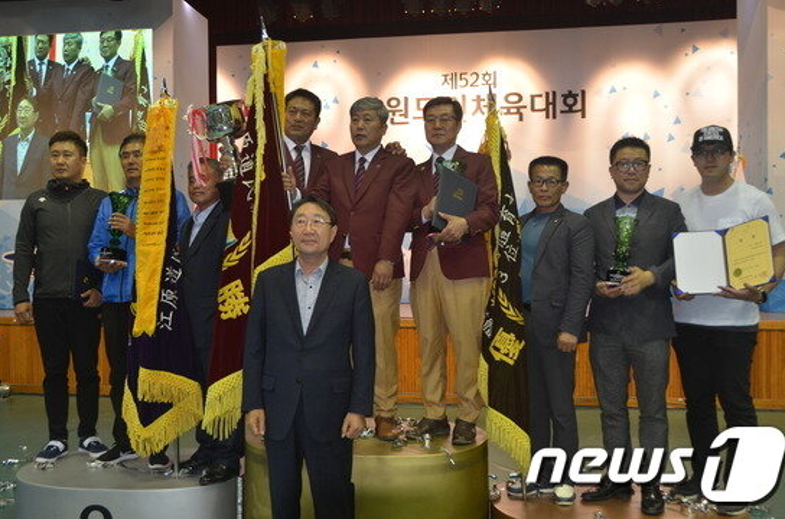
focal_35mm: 34
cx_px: 398
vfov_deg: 38.7
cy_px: 254
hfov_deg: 55.9
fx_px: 740
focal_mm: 22
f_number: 4.5
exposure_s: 1/60
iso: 640
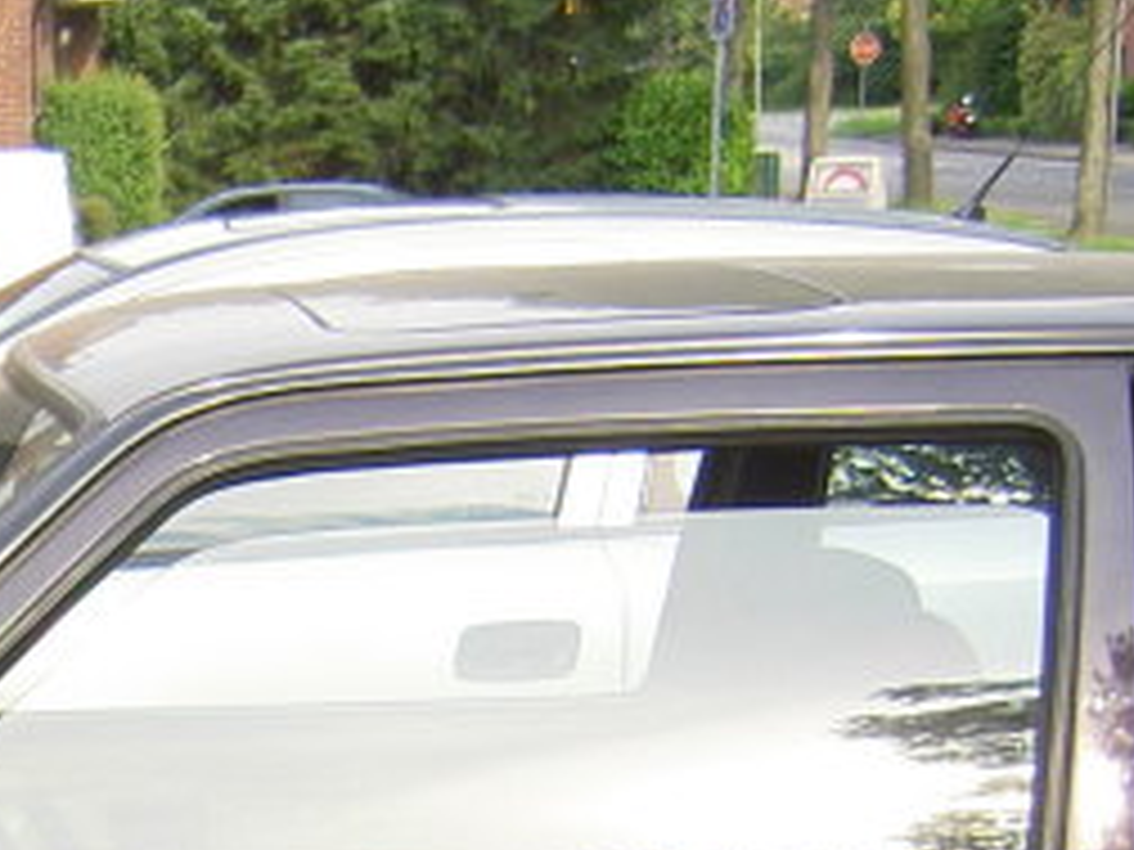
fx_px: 3538
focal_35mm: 108
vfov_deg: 12.9
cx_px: -288
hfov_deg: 17.2
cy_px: 1291
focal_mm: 5.6
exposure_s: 1/250
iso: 50
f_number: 2.8
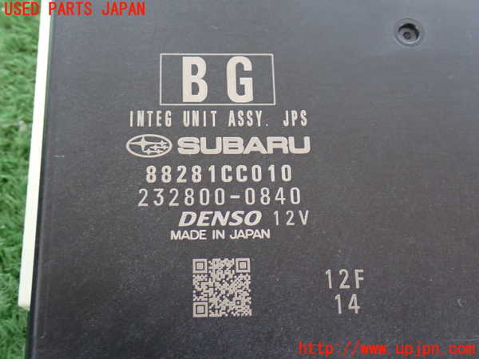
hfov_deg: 40.4
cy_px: 180
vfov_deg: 30.9
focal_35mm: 47
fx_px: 650
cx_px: 240
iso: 800
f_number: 3.1
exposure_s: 1/20
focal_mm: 8.4
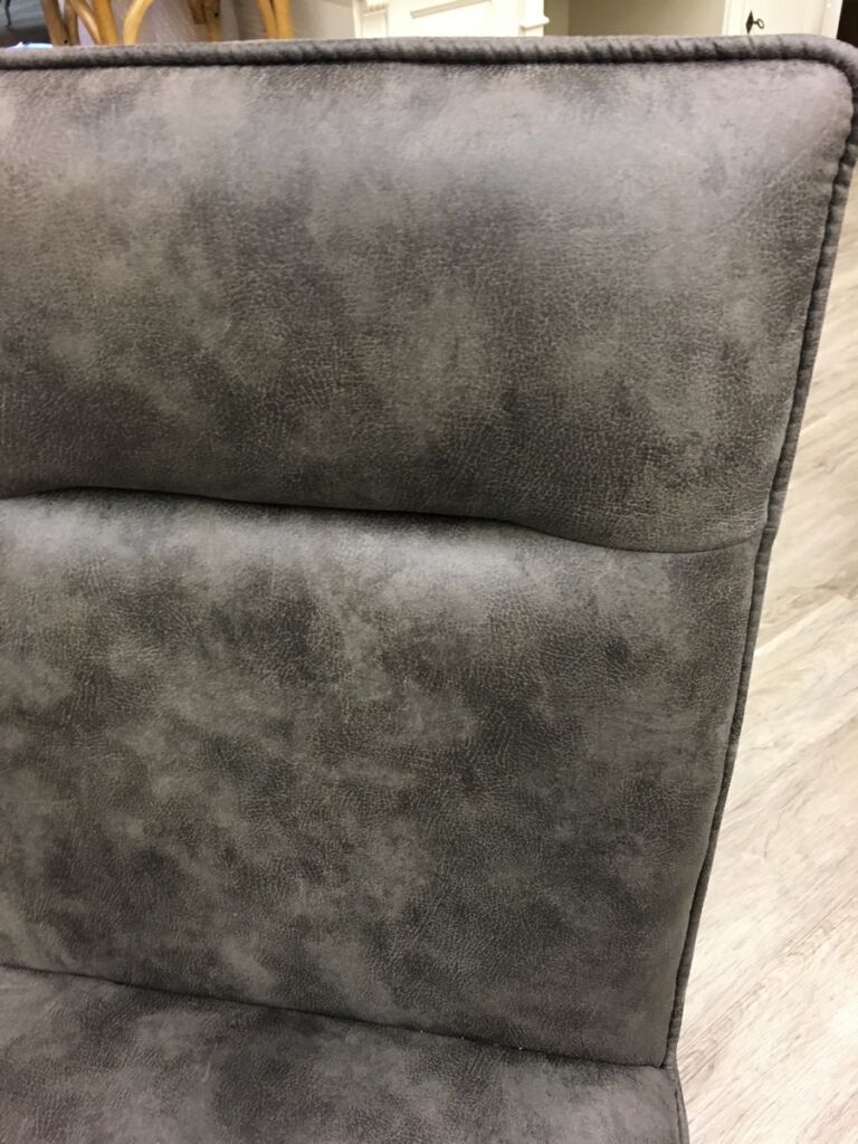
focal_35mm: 29
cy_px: 572
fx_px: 958
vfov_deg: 61.7
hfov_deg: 48.2
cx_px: 429
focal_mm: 4.15
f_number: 2.2
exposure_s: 1/33
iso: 200
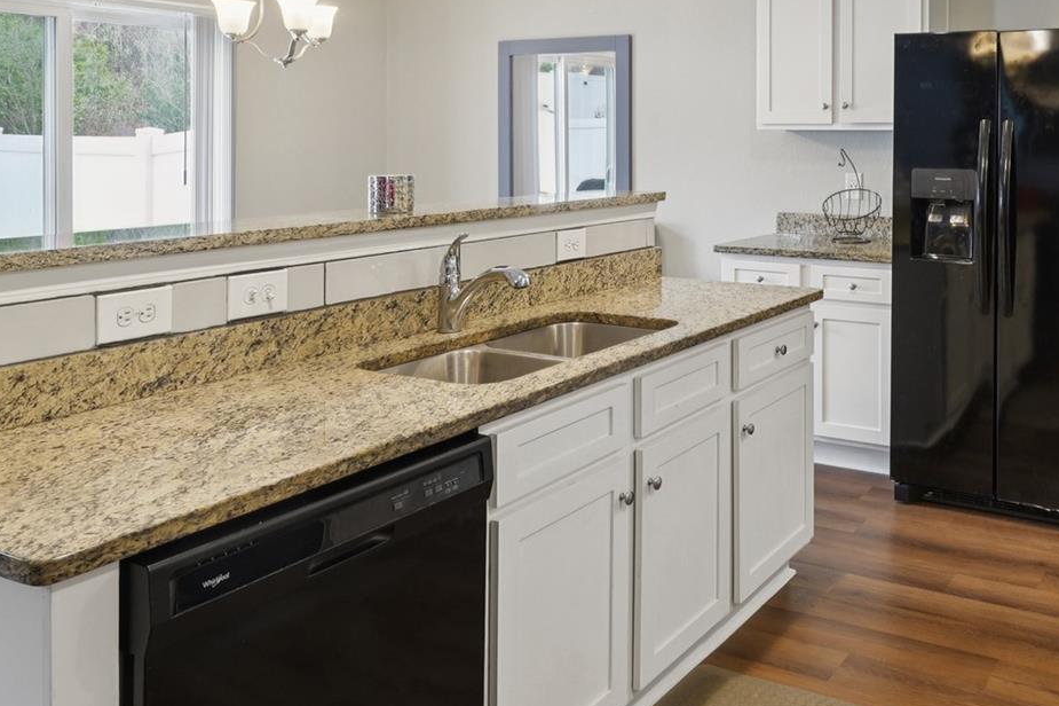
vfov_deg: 40.0
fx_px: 912
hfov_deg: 57.2
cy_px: 111
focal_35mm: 31
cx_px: 799
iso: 250
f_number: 9
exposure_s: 1/4
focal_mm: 14
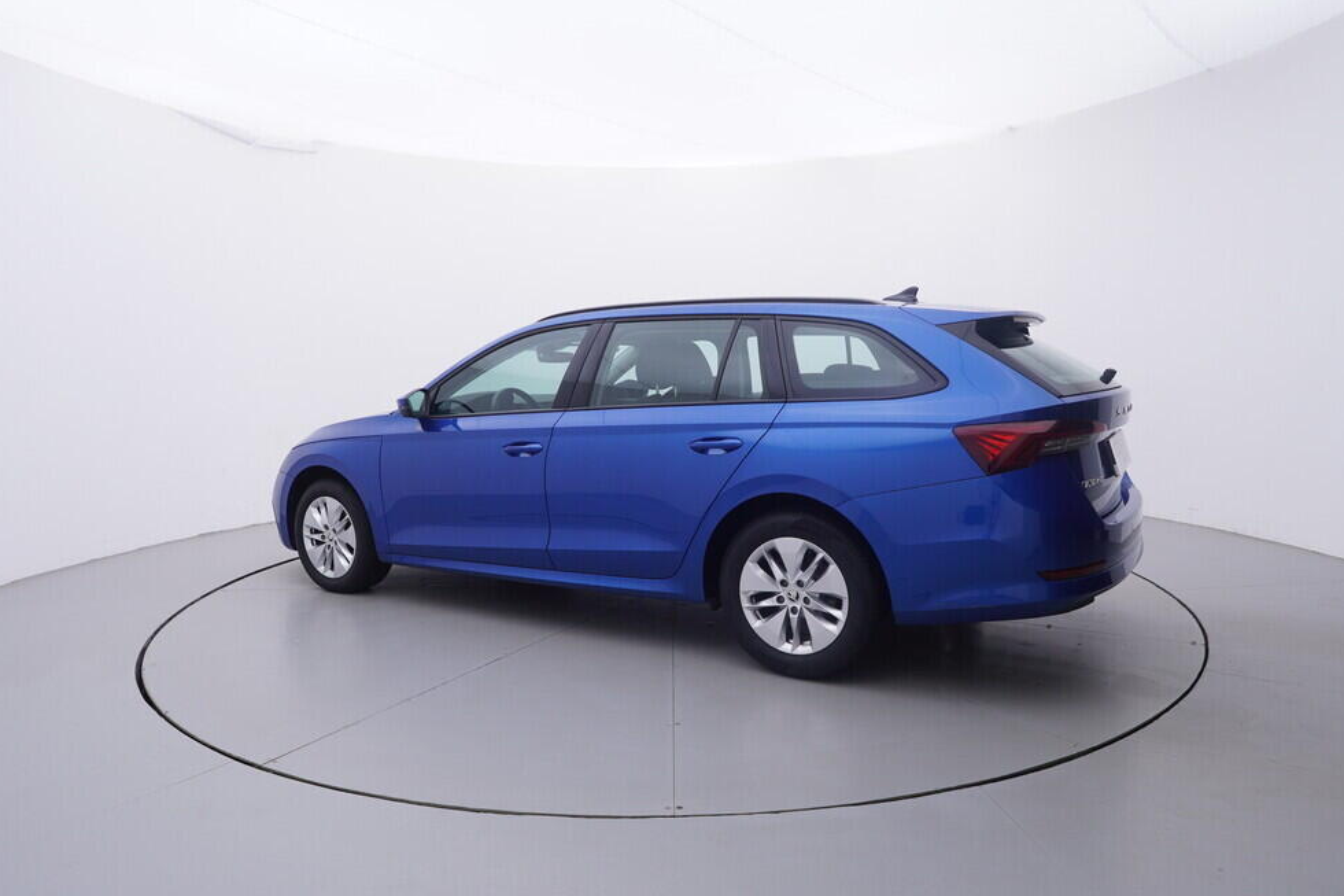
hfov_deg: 74.9
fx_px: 878
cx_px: 672
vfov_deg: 54.0
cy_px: 465
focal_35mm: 24
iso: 200
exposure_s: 1/80
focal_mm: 15
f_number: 5
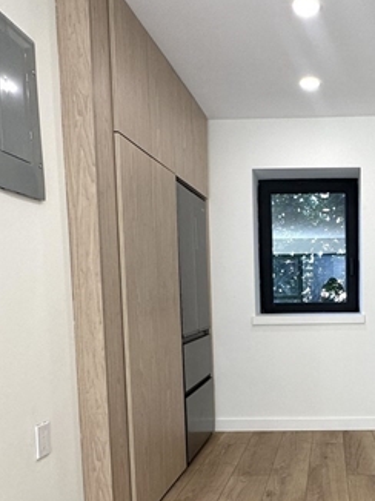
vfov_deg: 54.5
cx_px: 332
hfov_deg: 40.0
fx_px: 477
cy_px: 326
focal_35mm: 33
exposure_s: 1/120
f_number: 2.2
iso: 100
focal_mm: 2.22
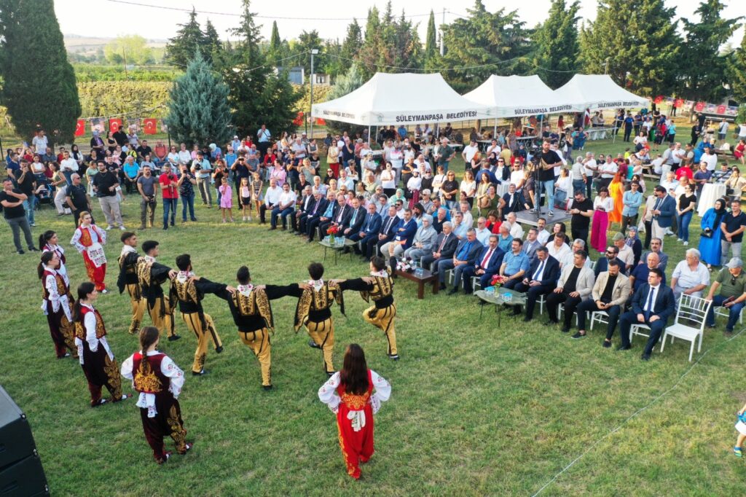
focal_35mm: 28
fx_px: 580
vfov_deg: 46.4
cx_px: 373
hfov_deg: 65.5
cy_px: 248
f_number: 4
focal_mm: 10.26
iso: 100
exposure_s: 1/120
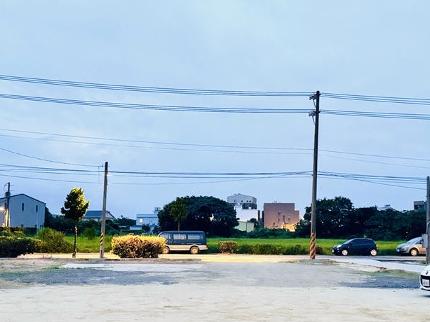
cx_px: 210
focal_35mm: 47
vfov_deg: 30.8
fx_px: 584
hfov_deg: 40.4
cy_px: 192
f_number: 1.78
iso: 1600
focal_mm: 6.76
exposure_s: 1/30
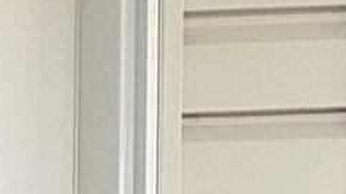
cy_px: 784
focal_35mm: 144
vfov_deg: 6.6
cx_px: -508
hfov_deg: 11.9
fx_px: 1321
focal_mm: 2.22
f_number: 2.2
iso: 50
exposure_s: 1/326
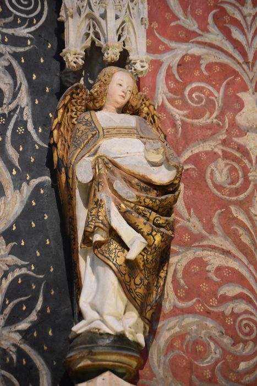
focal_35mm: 142
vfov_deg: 14.4
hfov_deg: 9.6
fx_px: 1525
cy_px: 193
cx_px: 128
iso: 9000
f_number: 4.5
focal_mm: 95
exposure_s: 1/125
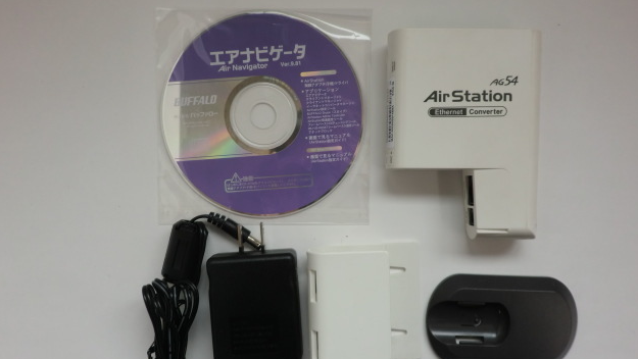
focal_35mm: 29
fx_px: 491
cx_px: 325
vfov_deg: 40.0
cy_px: 218
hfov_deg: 66.0
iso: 50
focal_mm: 4.7
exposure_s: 1/80
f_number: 2.8
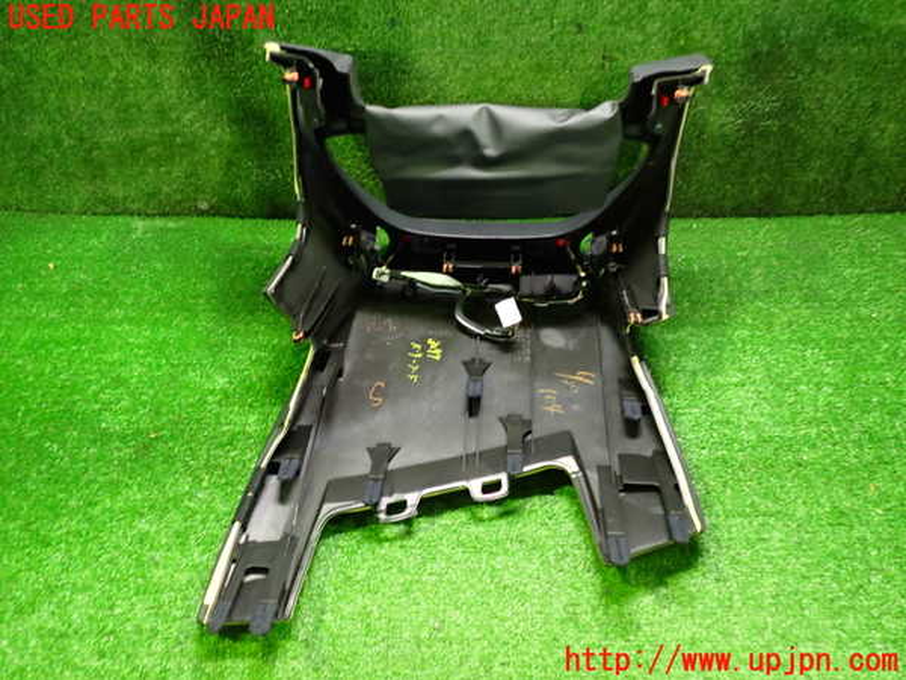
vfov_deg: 46.8
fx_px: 785
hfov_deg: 60.0
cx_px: 453
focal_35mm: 30
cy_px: 340
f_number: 2.3
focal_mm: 5.4
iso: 800
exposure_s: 1/20
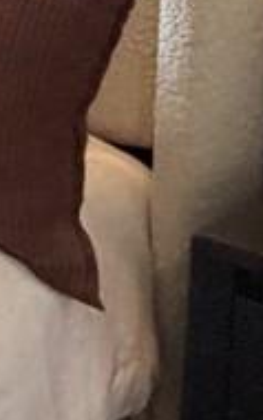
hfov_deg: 8.2
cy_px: -225
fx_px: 1431
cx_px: -637
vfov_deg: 15.3
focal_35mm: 125
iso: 320
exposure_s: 1/60
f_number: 2.2
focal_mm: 2.22
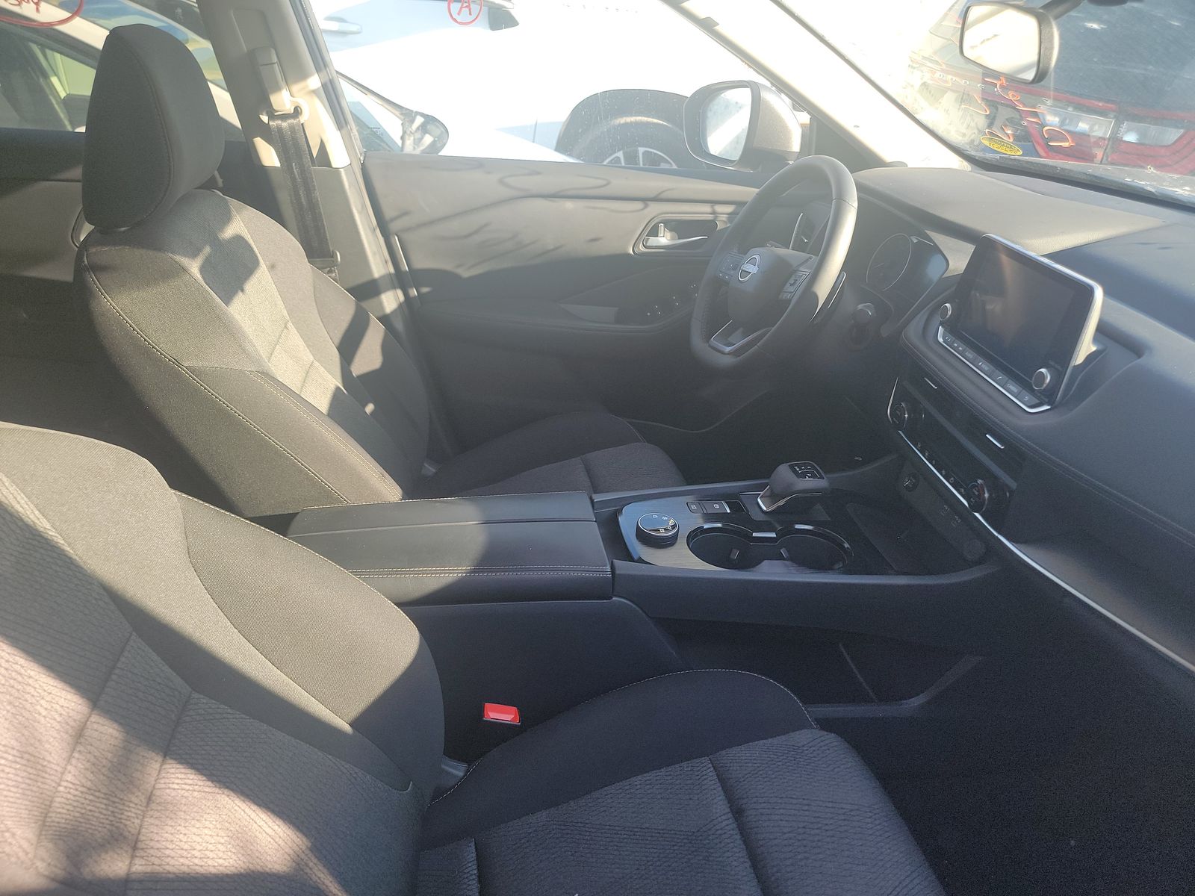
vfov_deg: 56.8
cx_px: 598
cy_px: 448
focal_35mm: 24
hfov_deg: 71.6
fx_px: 829
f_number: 1.8
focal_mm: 6.7
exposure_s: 1/119
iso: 72
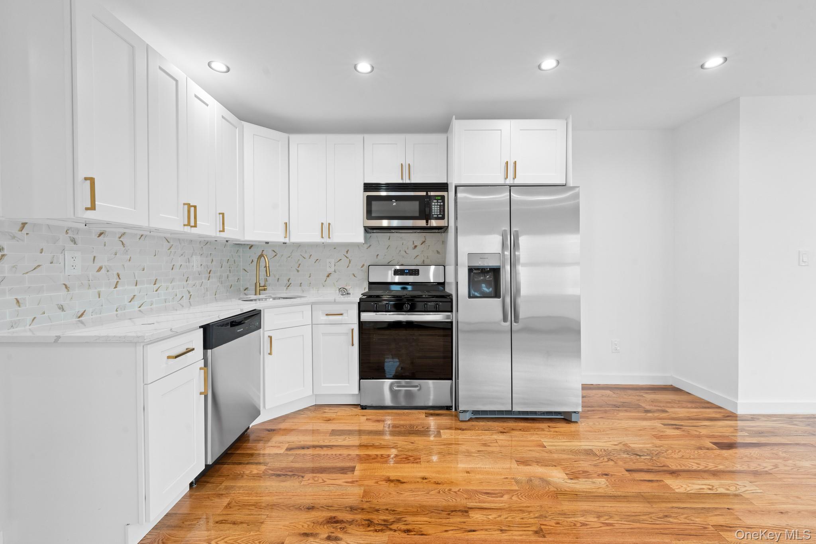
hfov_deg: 104.3
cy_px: 272
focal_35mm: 14
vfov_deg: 81.2
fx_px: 317
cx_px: 408
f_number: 10
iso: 800
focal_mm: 14
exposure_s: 1/4
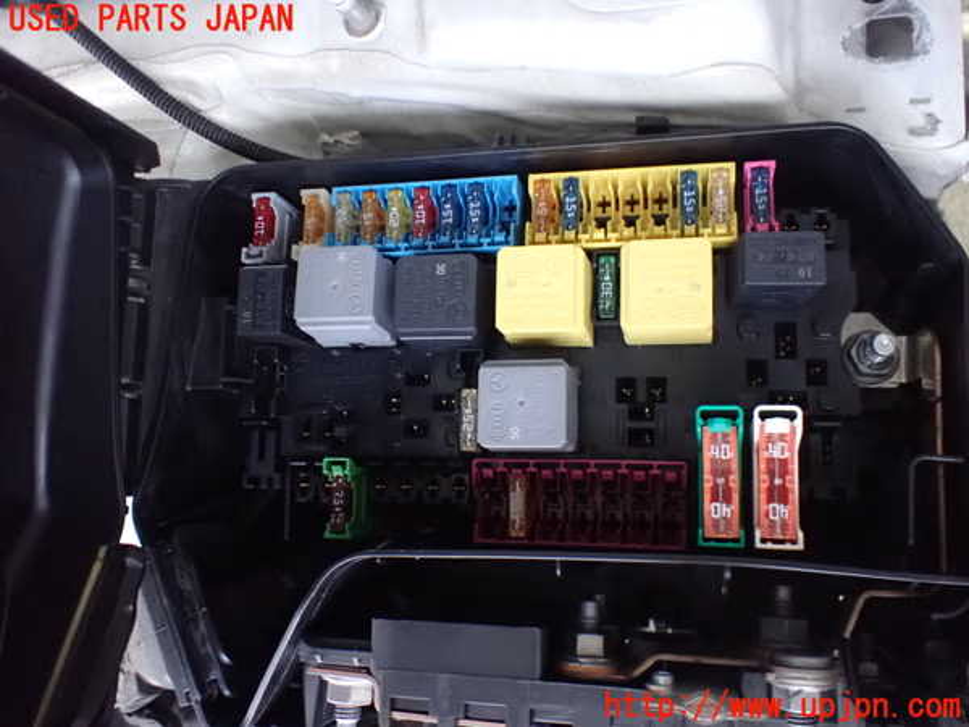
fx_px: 840
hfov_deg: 60.0
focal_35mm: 30
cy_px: 364
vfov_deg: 46.8
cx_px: 484
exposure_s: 1/25
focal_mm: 5.4
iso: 1600
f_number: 2.3
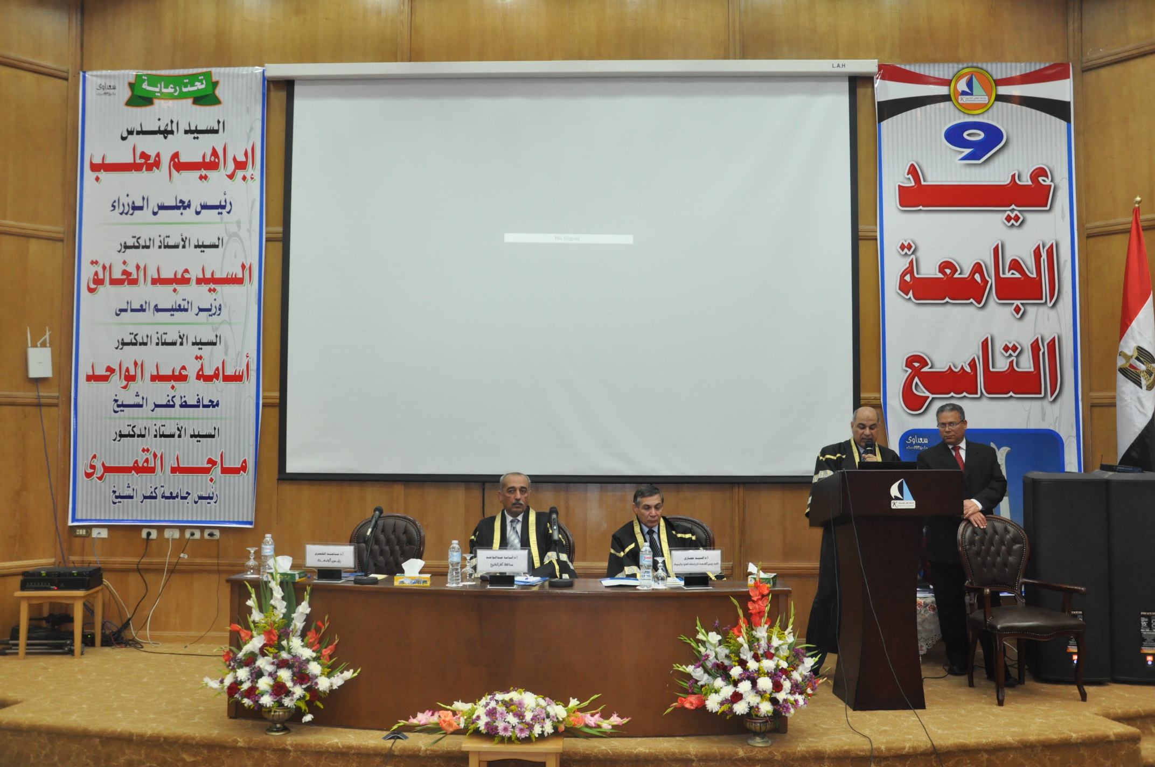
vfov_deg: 39.9
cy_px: 384
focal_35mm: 33
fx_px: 1057
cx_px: 578
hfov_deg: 57.3
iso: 1000
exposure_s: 1/40
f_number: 5
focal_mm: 22
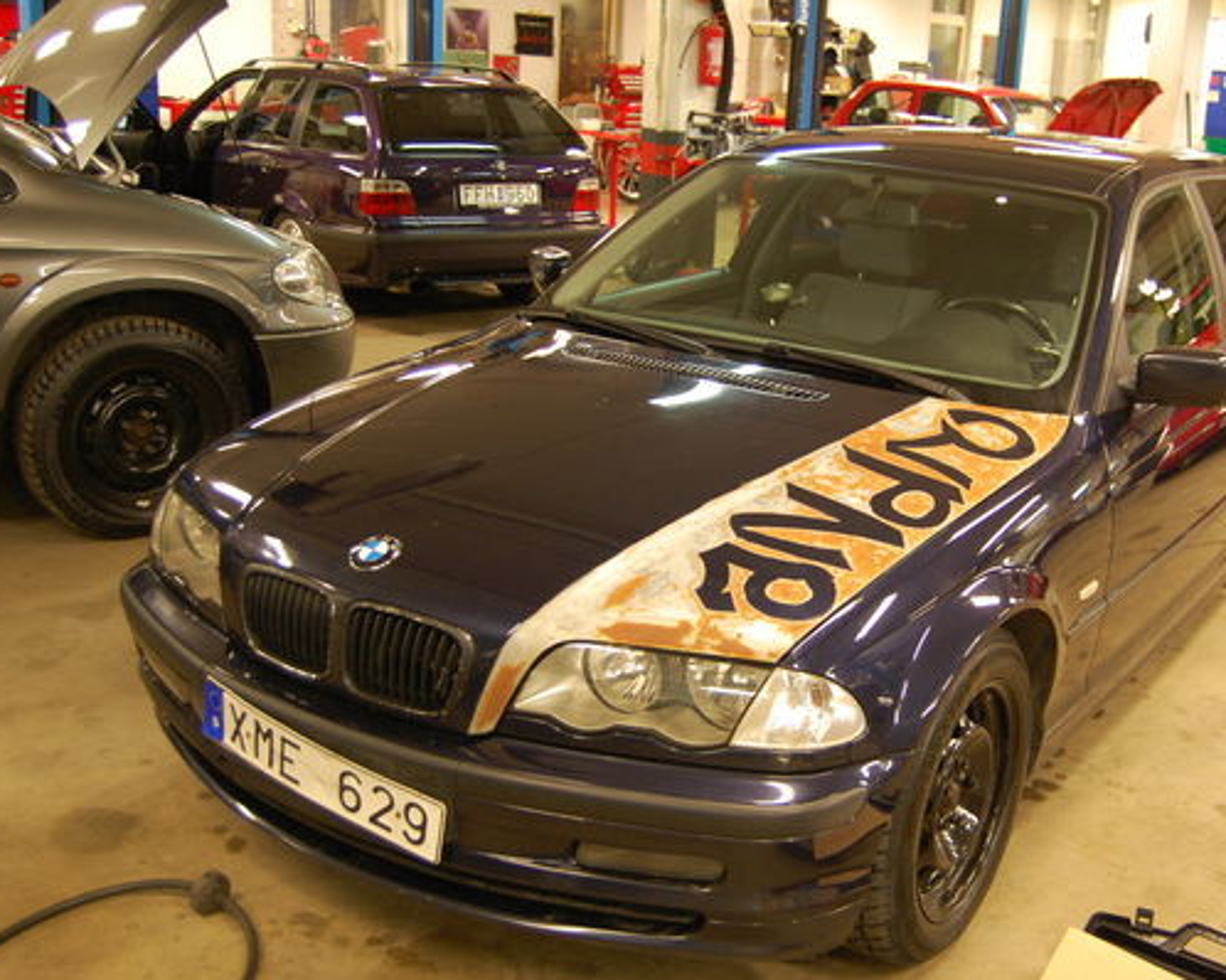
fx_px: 1509
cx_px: 753
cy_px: 502
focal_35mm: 42
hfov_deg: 43.9
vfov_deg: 36.0
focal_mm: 23
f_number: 3.8
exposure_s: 1/20
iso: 800
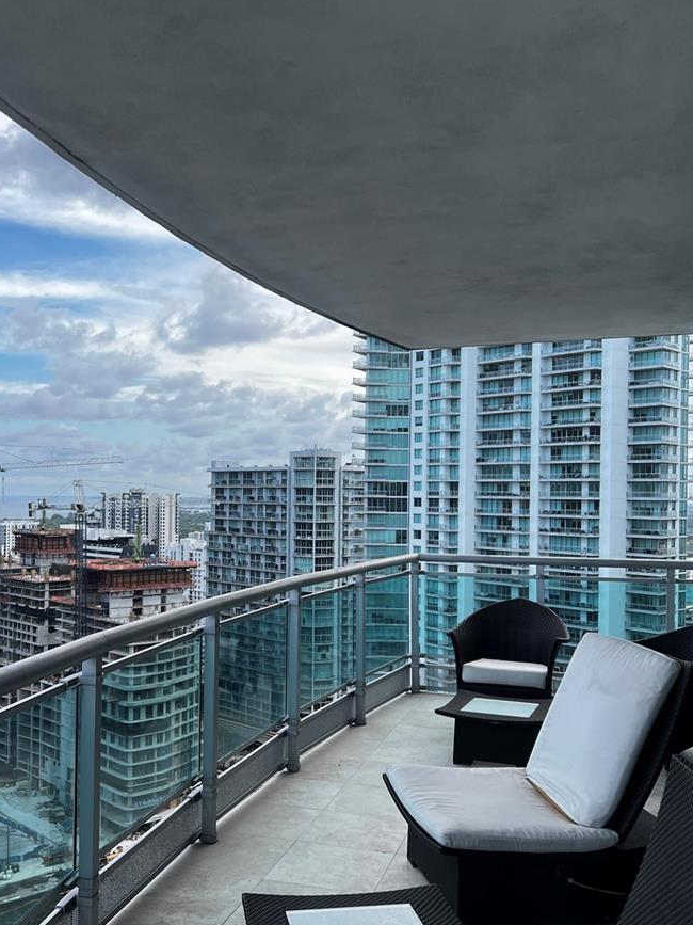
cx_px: 261
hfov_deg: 39.4
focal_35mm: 36
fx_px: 961
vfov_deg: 51.3
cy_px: 497
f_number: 1.5
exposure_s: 1/743
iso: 50
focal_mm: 5.7
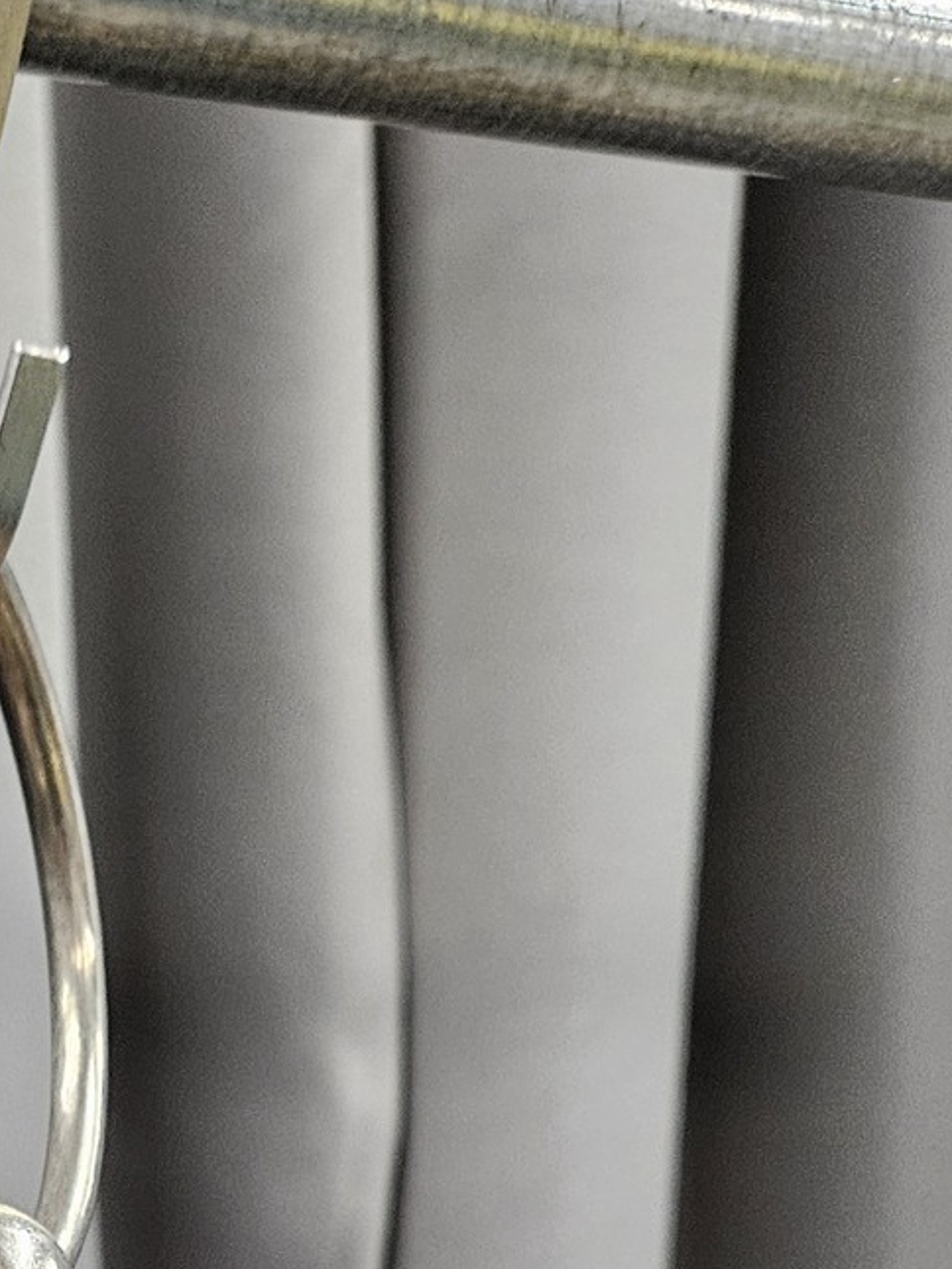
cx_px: -43
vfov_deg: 22.6
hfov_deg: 19.5
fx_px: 2676
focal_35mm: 73
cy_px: 1810
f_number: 1.8
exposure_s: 1/100
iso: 500
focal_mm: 5.4
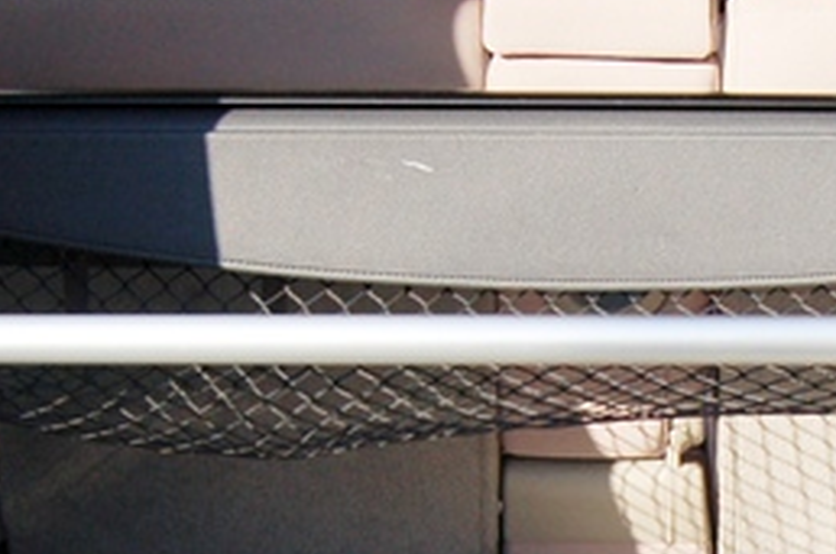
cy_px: 570
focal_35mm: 105
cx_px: 771
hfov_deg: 19.1
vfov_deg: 12.8
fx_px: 2434
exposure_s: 1/200
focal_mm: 20
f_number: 7.1
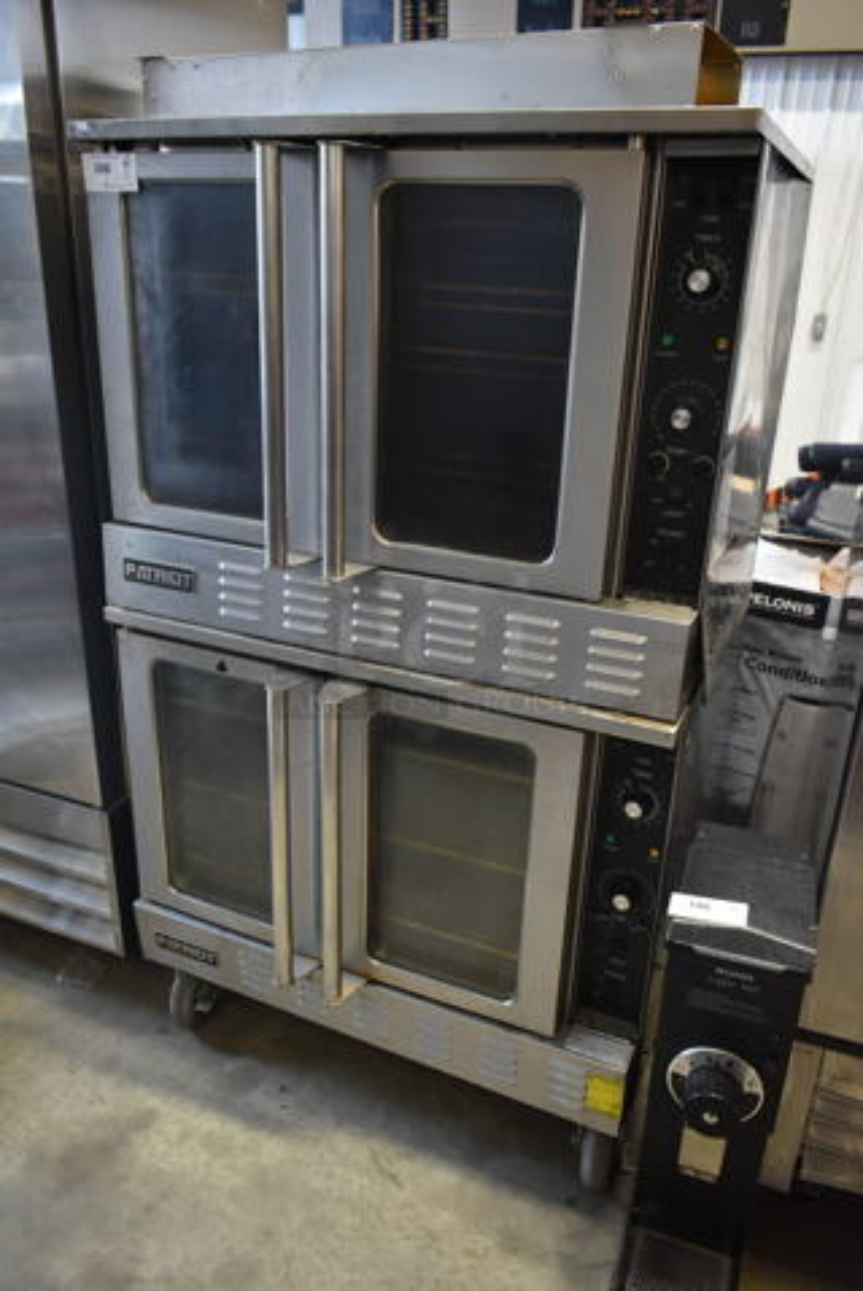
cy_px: 646
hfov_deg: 48.0
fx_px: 969
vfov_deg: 67.4
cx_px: 432
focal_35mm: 27
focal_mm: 18
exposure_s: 1/30
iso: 1400
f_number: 3.5
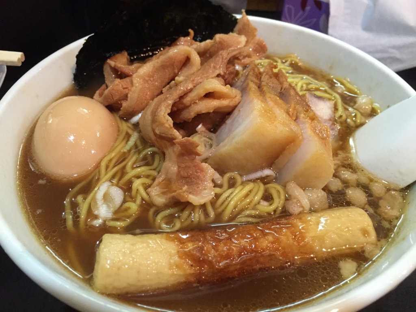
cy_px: 156
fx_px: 349
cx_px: 208
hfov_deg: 61.7
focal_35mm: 29
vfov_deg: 48.2
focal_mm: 4.15
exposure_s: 1/25
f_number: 2.2
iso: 250
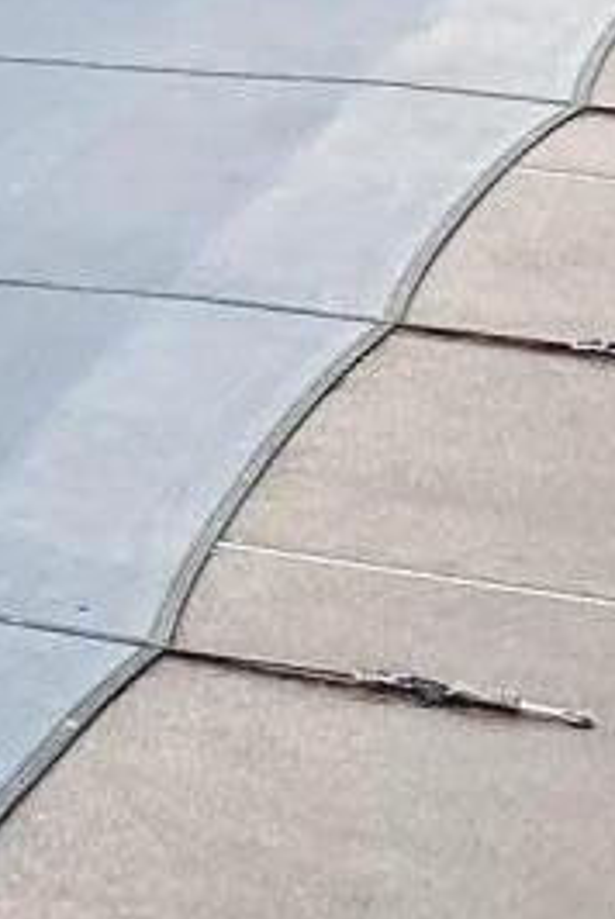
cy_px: -314
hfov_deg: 6.0
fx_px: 5188
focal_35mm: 203
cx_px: -1586
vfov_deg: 9.9
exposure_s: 1/219
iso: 32
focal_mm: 4.25
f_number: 1.8
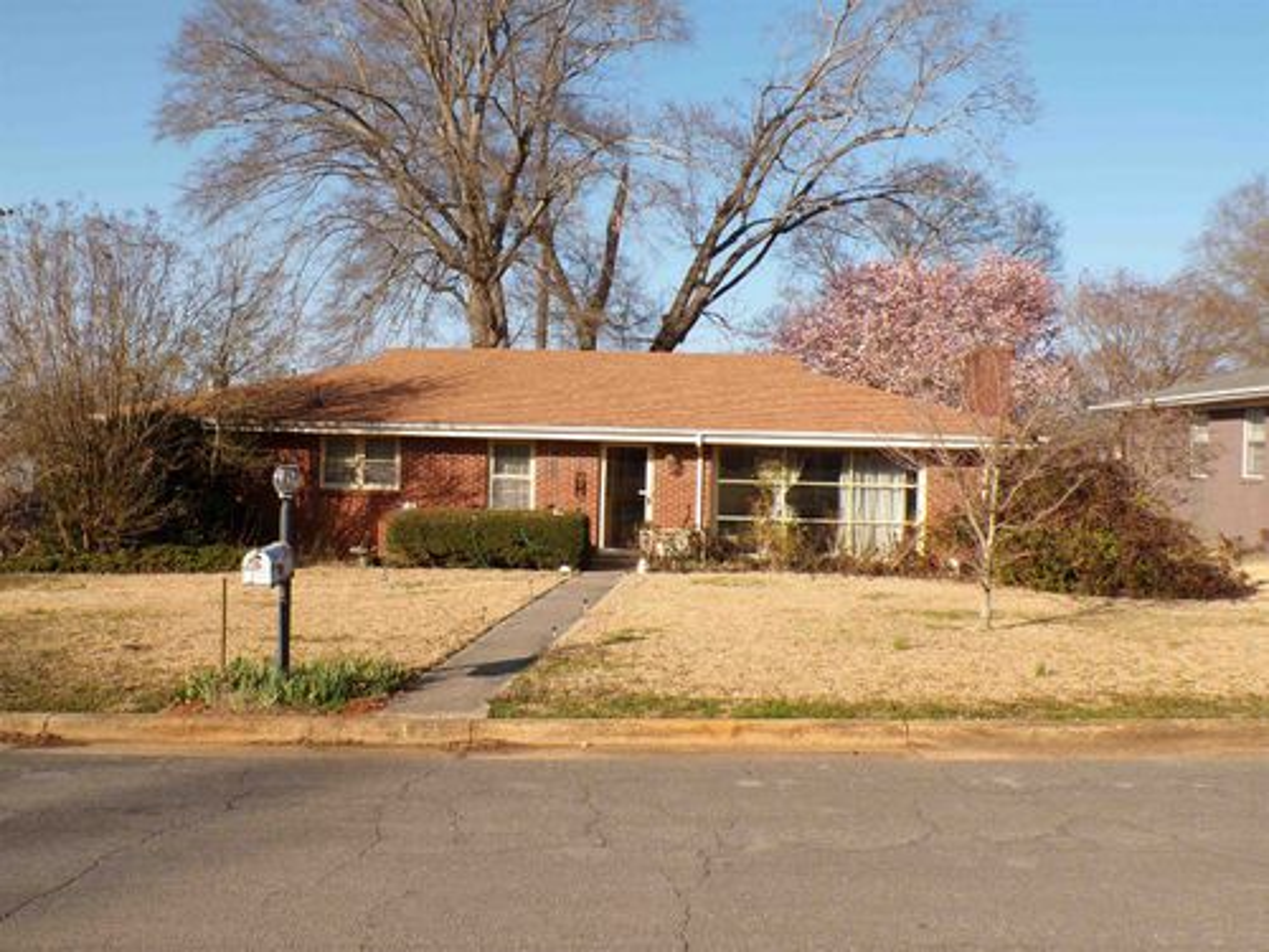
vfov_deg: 44.2
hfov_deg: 56.8
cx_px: 634
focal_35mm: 32
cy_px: 476
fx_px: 1173
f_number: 4.8
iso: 100
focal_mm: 5.8
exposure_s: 1/340
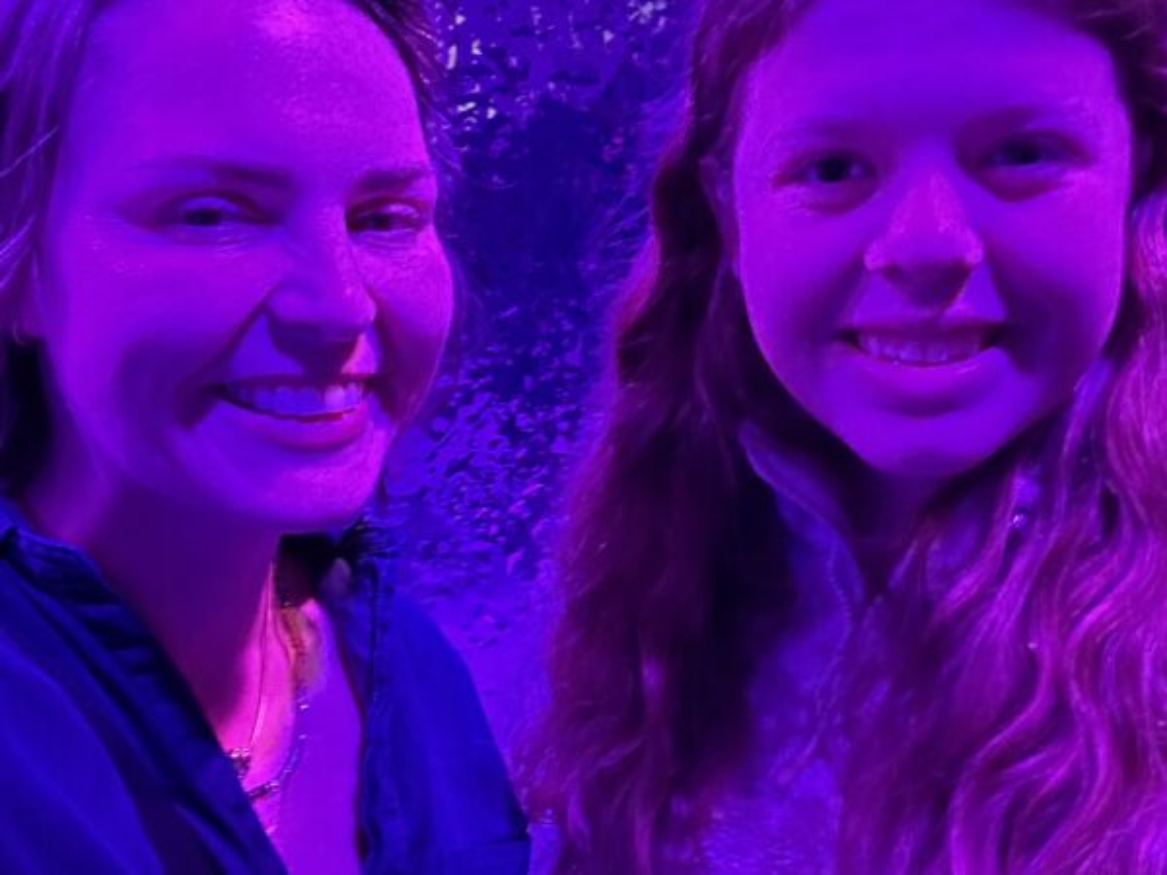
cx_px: 584
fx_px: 1011
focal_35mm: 30
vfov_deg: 46.8
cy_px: 438
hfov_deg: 60.0
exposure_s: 1/38
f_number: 1.9
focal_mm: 2.69
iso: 400
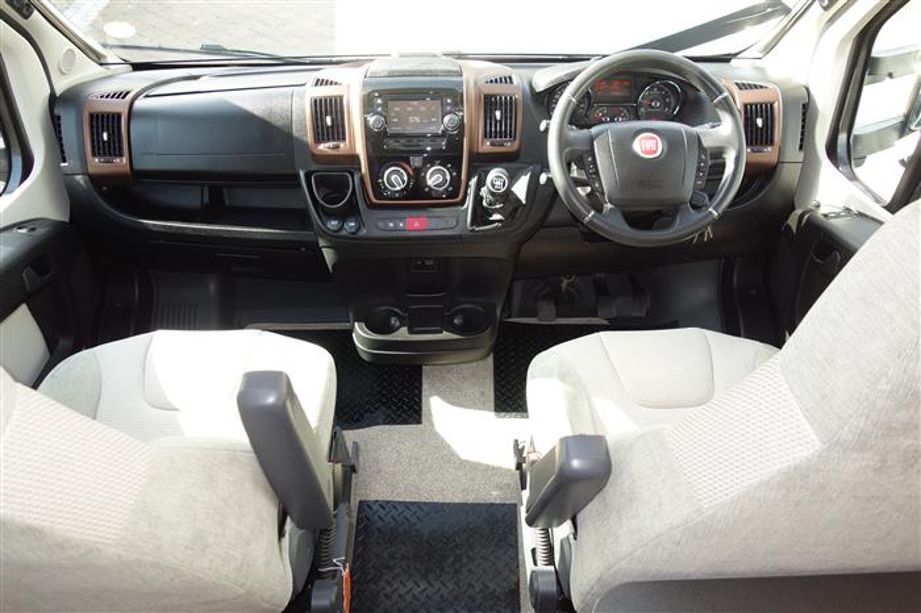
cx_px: 460
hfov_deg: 65.5
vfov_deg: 46.4
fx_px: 716
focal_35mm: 28
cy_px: 306
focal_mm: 10.4
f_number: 2.8
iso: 125
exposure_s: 1/100
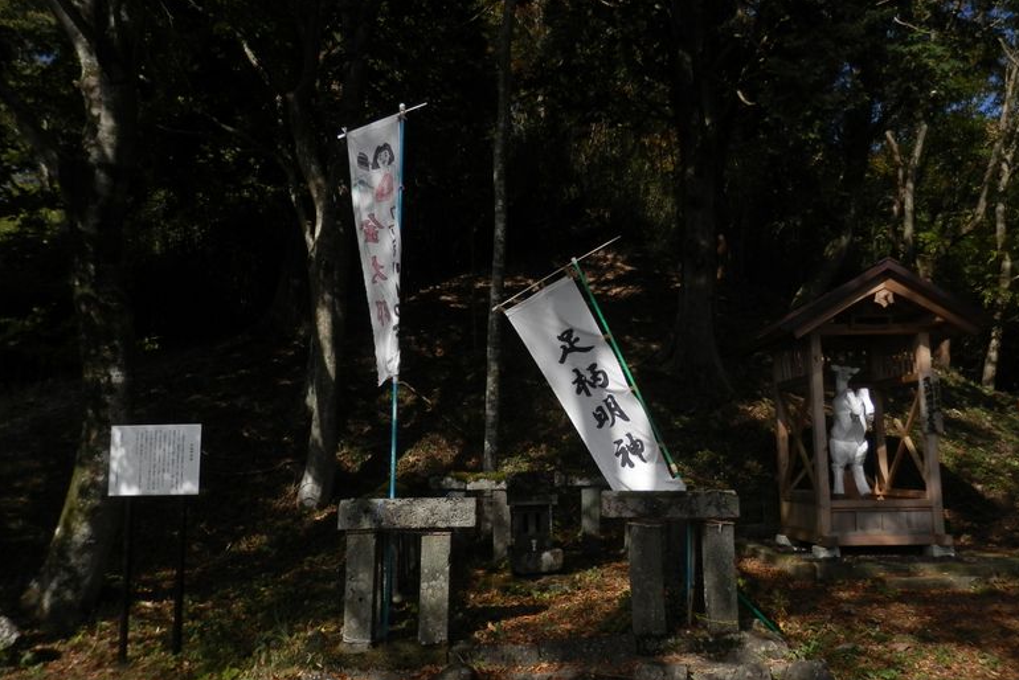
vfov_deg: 48.0
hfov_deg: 67.3
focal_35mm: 27
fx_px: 764
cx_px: 527
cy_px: 351
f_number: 8.7
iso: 80
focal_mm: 4.5
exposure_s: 1/160
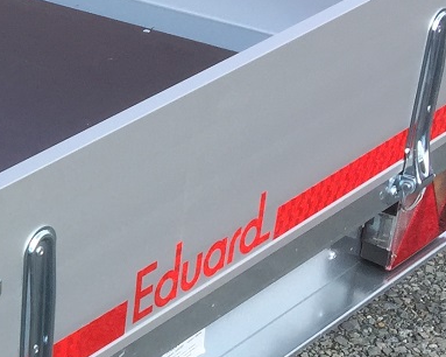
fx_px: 1464
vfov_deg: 13.8
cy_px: 278
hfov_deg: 15.5
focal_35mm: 111
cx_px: -292
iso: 32
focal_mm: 4.15
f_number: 2.2
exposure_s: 1/898
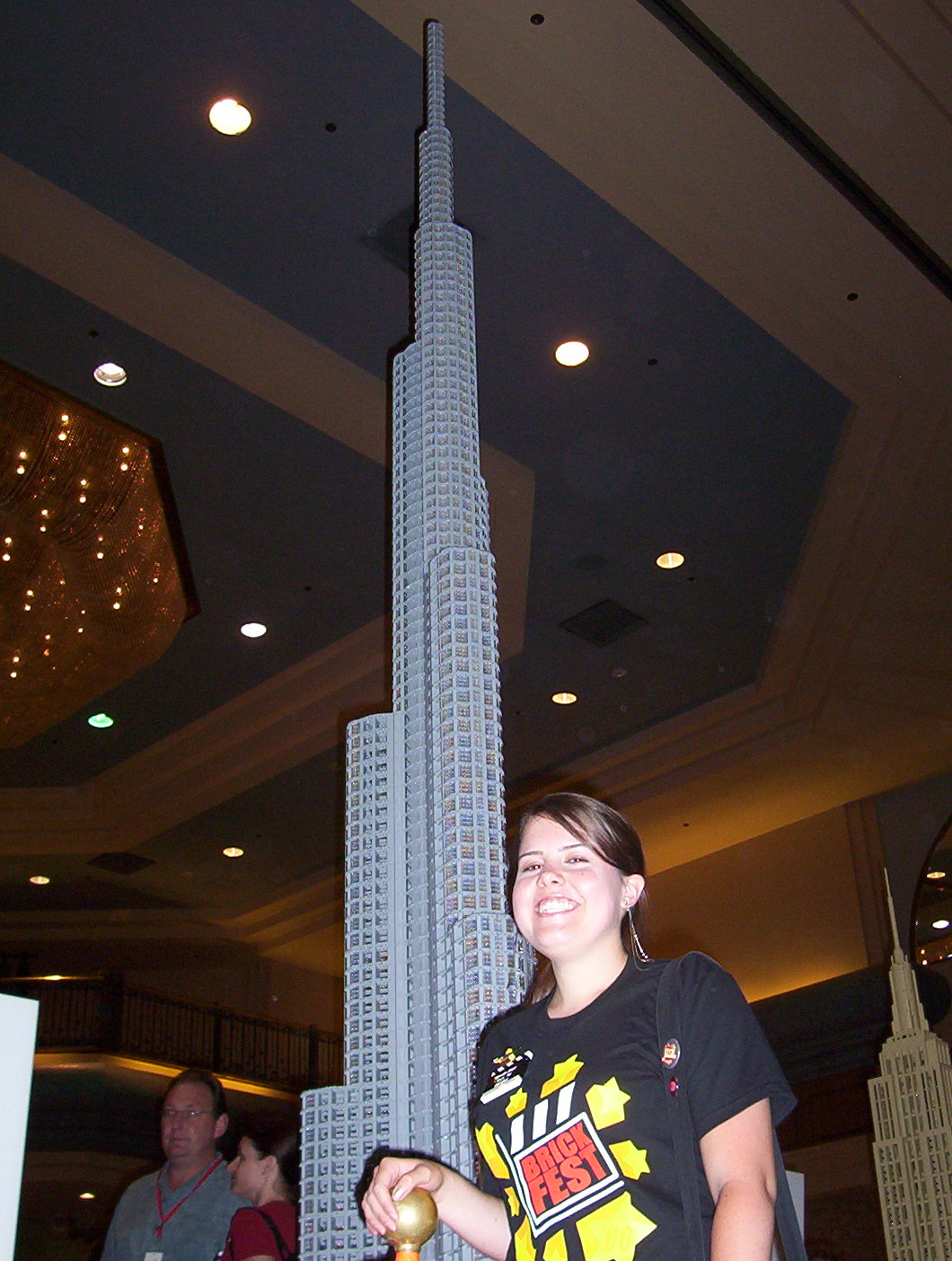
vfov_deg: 38.1
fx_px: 1826
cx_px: 482
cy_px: 666
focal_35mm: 50
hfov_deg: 29.2
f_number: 2.73
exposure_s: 1/60
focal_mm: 5.77
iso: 140
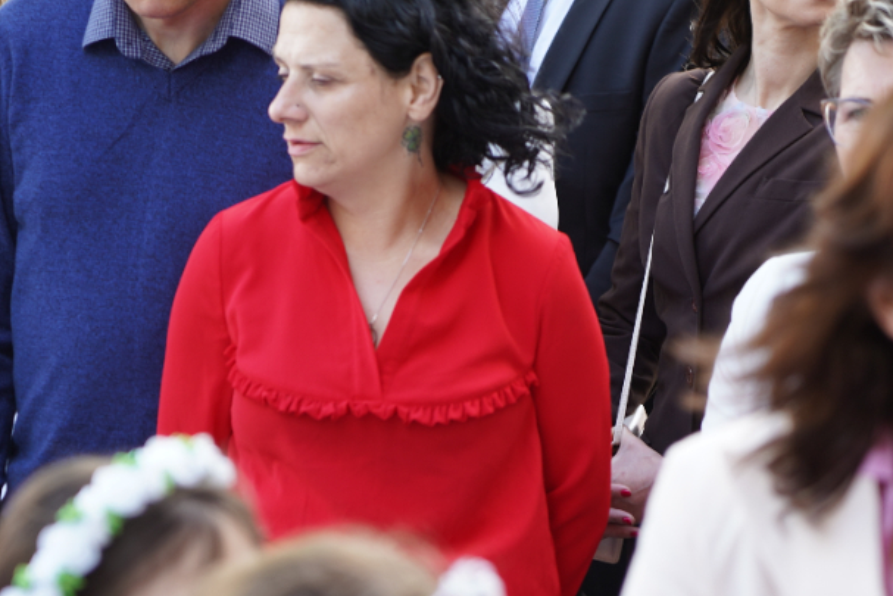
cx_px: 413
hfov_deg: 9.1
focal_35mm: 225
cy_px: 236
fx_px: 5582
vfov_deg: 6.1
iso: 160
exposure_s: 1/100
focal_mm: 105
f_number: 4
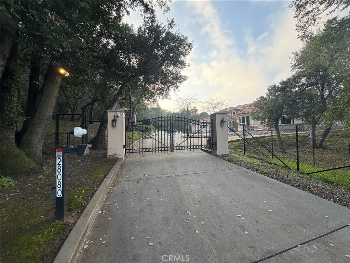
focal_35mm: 14
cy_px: 132
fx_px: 142
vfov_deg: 85.7
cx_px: 175
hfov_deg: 102.1
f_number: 2.2
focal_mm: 2.22
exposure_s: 1/215
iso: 50
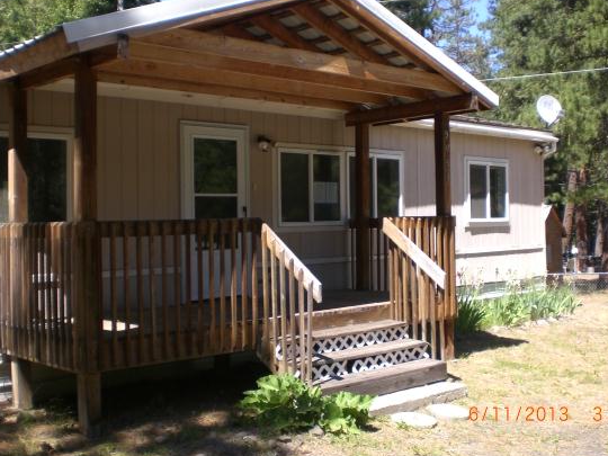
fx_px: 790
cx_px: 342
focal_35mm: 45
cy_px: 199
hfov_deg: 42.0
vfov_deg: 32.1
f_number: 3.1
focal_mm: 6.3
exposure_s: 1/320
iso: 50
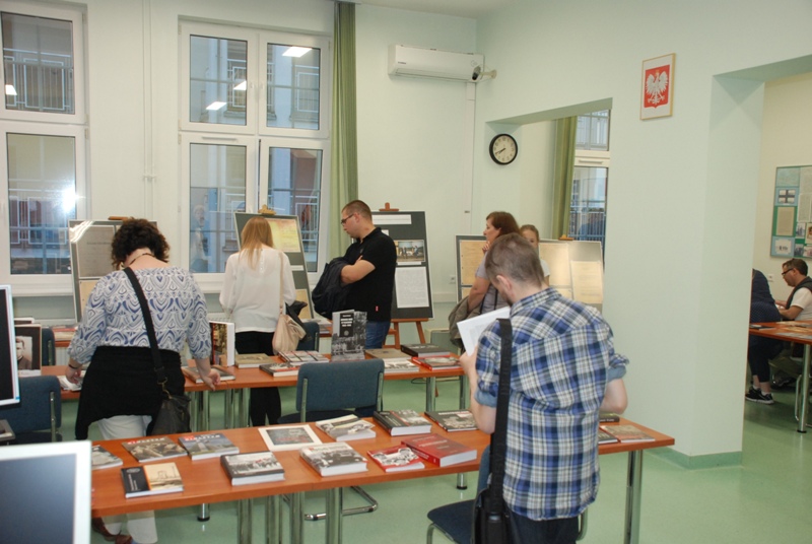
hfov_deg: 57.2
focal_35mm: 33
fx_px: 745
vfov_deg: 40.1
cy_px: 272
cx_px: 406
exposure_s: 1/80
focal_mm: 22
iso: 800
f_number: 5
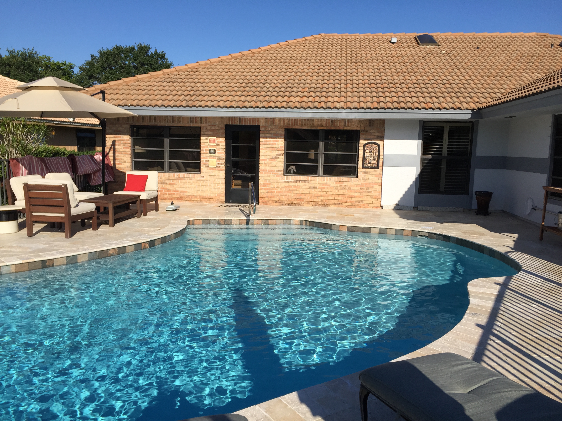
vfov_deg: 48.2
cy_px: 210
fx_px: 471
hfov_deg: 61.7
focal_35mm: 29
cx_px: 281
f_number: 2.2
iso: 32
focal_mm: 4.15
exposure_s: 1/2639
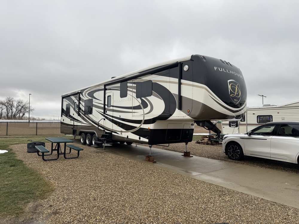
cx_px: 150
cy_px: 112
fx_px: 207
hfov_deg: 71.6
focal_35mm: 24
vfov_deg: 56.8
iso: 80
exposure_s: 1/495
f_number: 1.78
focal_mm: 6.76
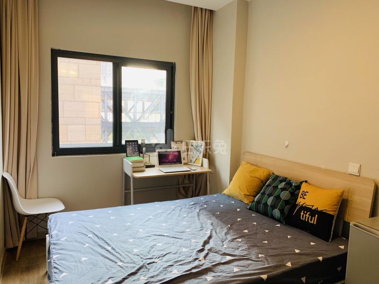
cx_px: 190
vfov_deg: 53.1
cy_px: 142
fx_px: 285
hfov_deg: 67.3
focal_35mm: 26
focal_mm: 4.25
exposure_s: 1/121
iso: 80
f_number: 1.8
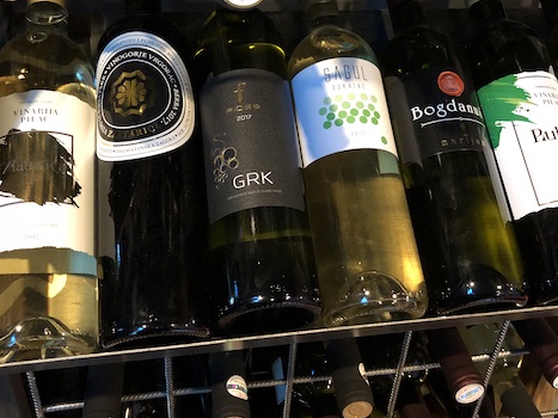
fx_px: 629
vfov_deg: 36.7
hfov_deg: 47.8
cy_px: 177
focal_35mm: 39
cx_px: 296
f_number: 1.8
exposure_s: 1/5
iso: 100
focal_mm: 3.99
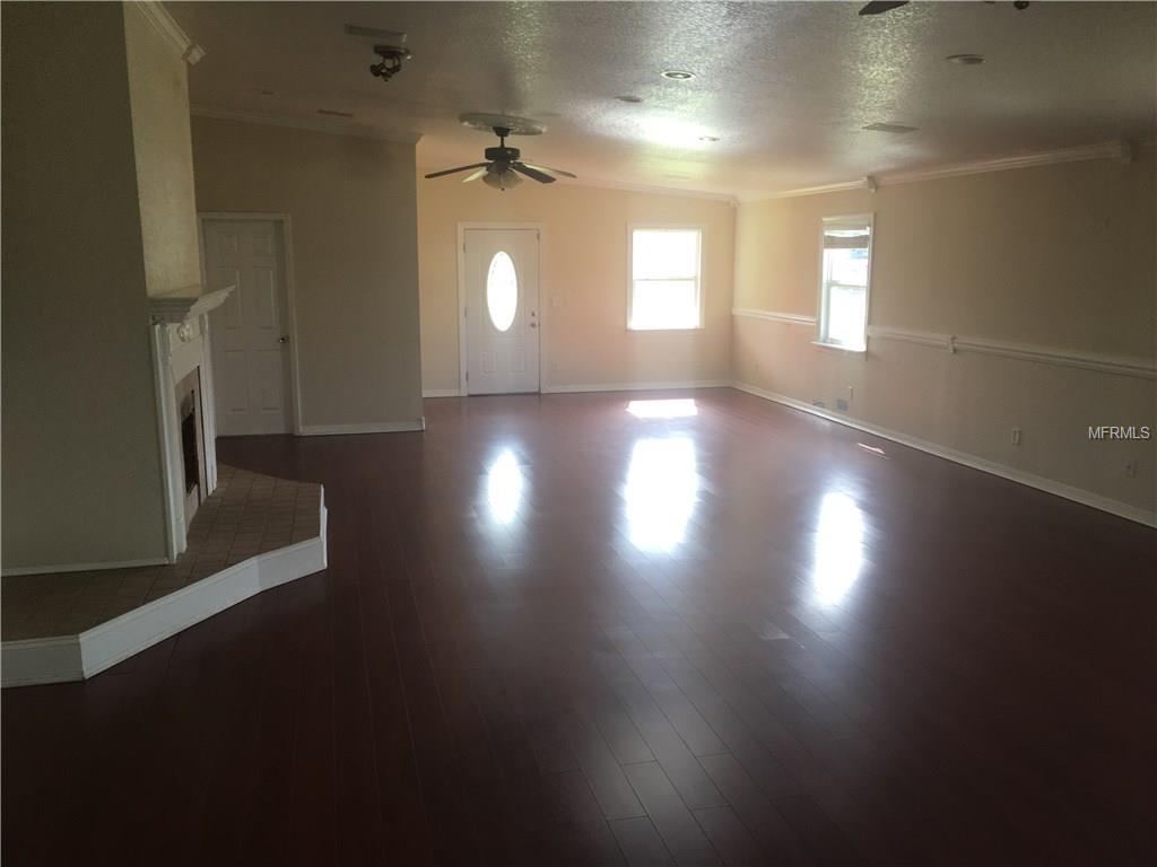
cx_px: 578
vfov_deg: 48.2
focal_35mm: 29
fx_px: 969
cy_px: 434
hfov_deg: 61.7
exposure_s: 1/50
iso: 32
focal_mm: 4.15
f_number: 2.2
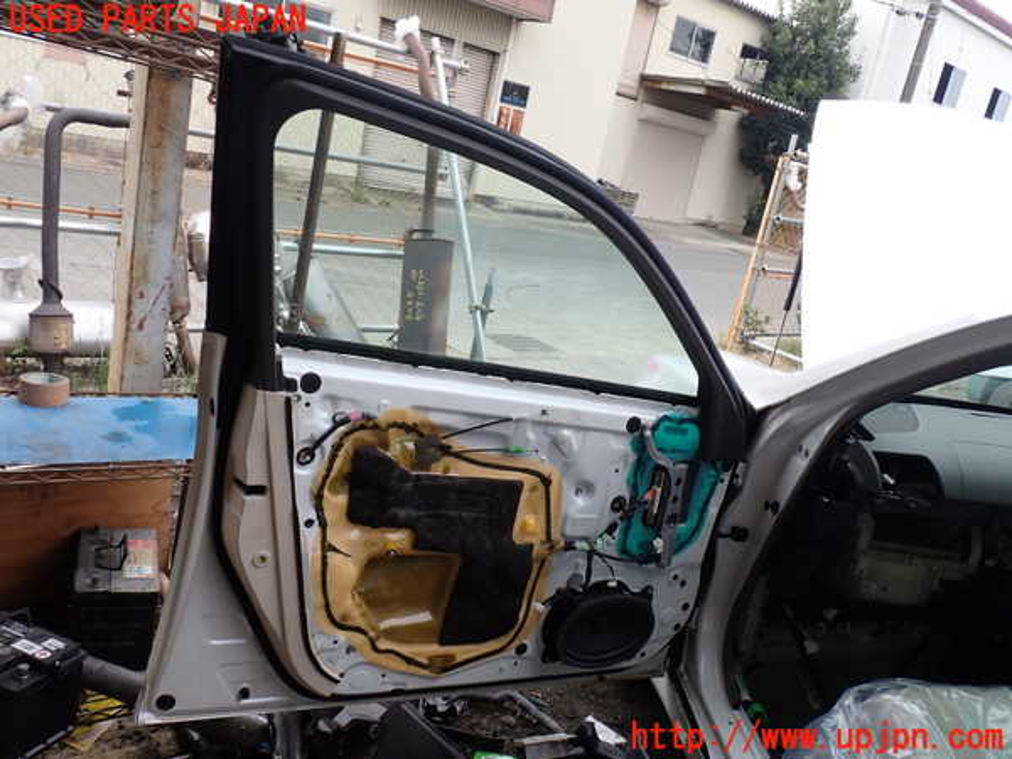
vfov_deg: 46.8
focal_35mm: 30
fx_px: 877
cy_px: 380
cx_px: 506
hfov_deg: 60.0
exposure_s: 1/160
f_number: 3.2
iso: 100
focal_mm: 5.4
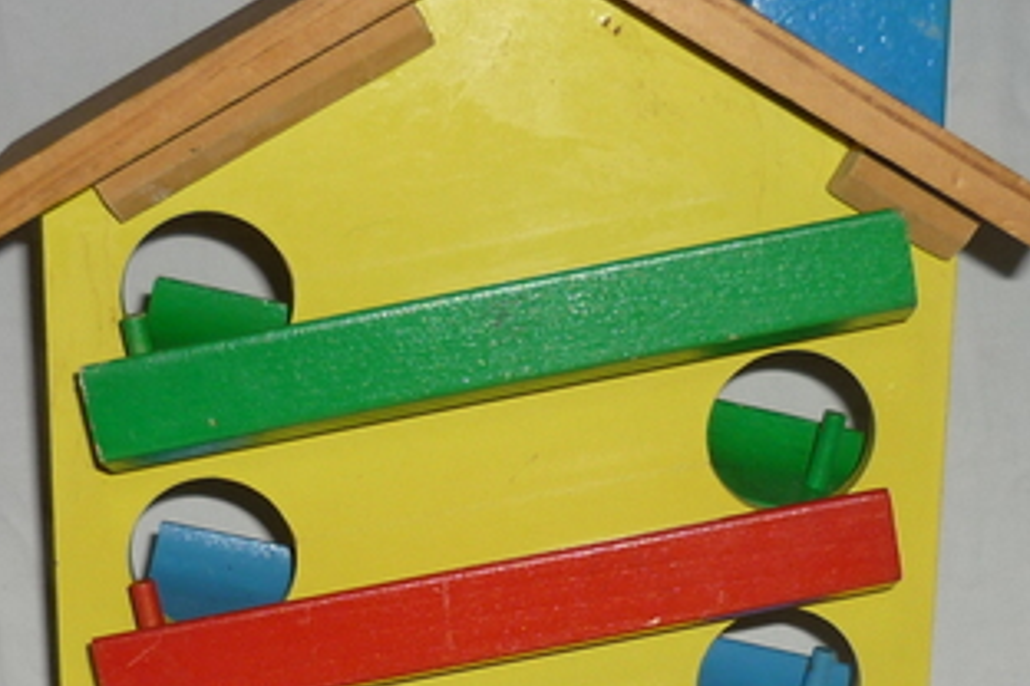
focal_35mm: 88
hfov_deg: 23.1
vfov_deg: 15.2
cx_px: 469
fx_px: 2518
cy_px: 709
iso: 100
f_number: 2.8
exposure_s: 1/30
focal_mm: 5.5
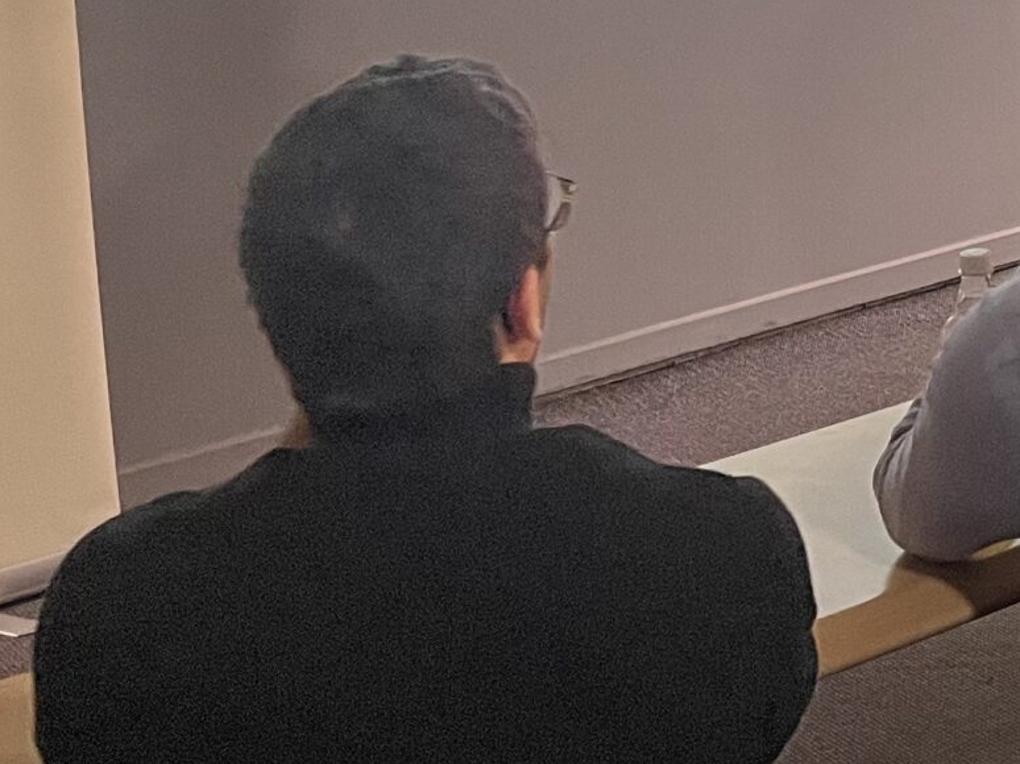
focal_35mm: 86
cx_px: 1348
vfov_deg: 16.3
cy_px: -203
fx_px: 2533
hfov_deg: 20.6
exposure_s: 1/60
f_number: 1.6
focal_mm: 5.1
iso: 200
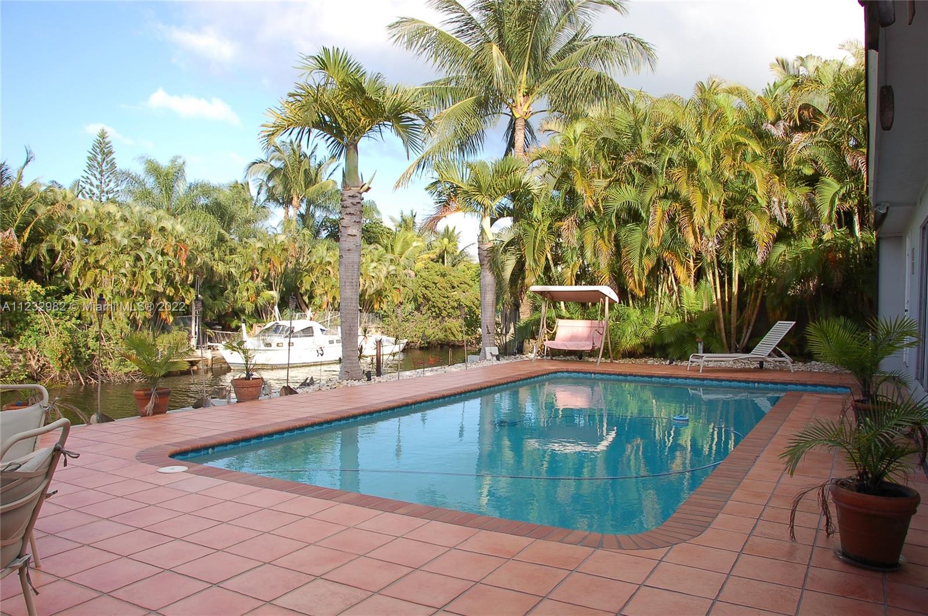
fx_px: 695
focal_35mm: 27
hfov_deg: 67.4
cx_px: 464
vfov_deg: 47.8
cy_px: 308
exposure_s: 1/200
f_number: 7.1
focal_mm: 18
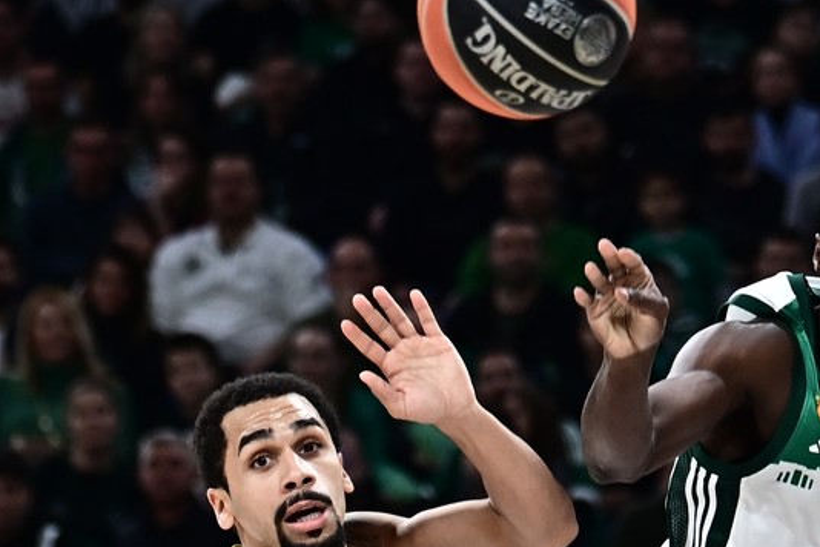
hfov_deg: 8.3
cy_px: 380
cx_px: 797
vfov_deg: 5.6
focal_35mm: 247
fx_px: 5626
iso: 1000
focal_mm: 110
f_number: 2.8
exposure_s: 1/1250
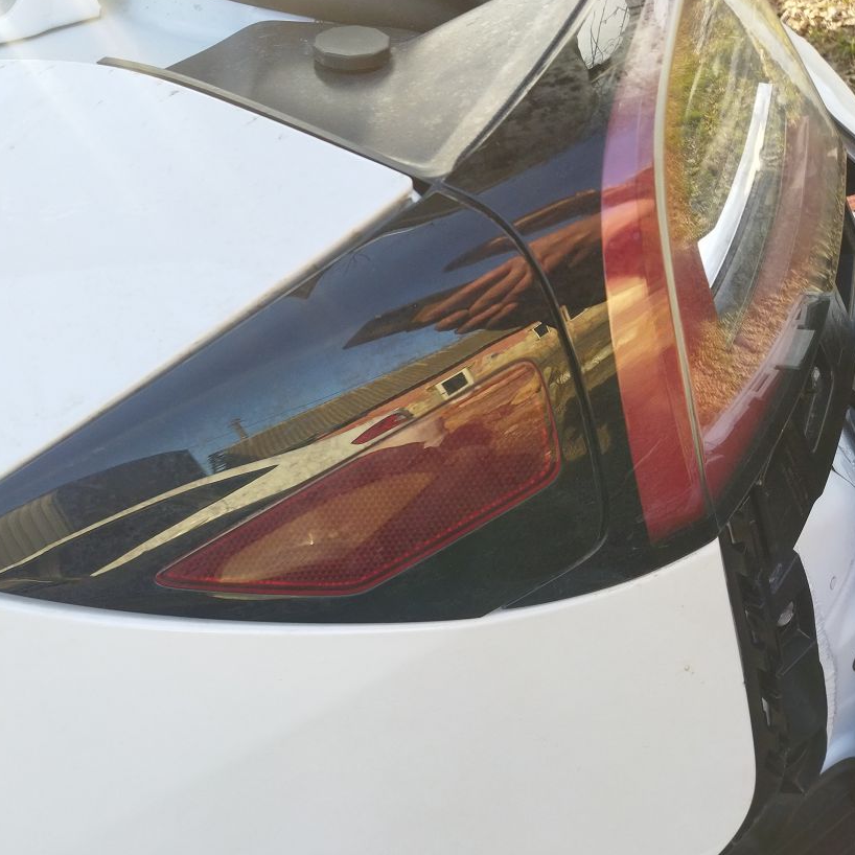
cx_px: 299
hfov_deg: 46.6
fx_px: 978
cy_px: 457
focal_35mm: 35
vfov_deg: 47.2
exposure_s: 1/376
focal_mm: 4.71
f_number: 1.79
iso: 99
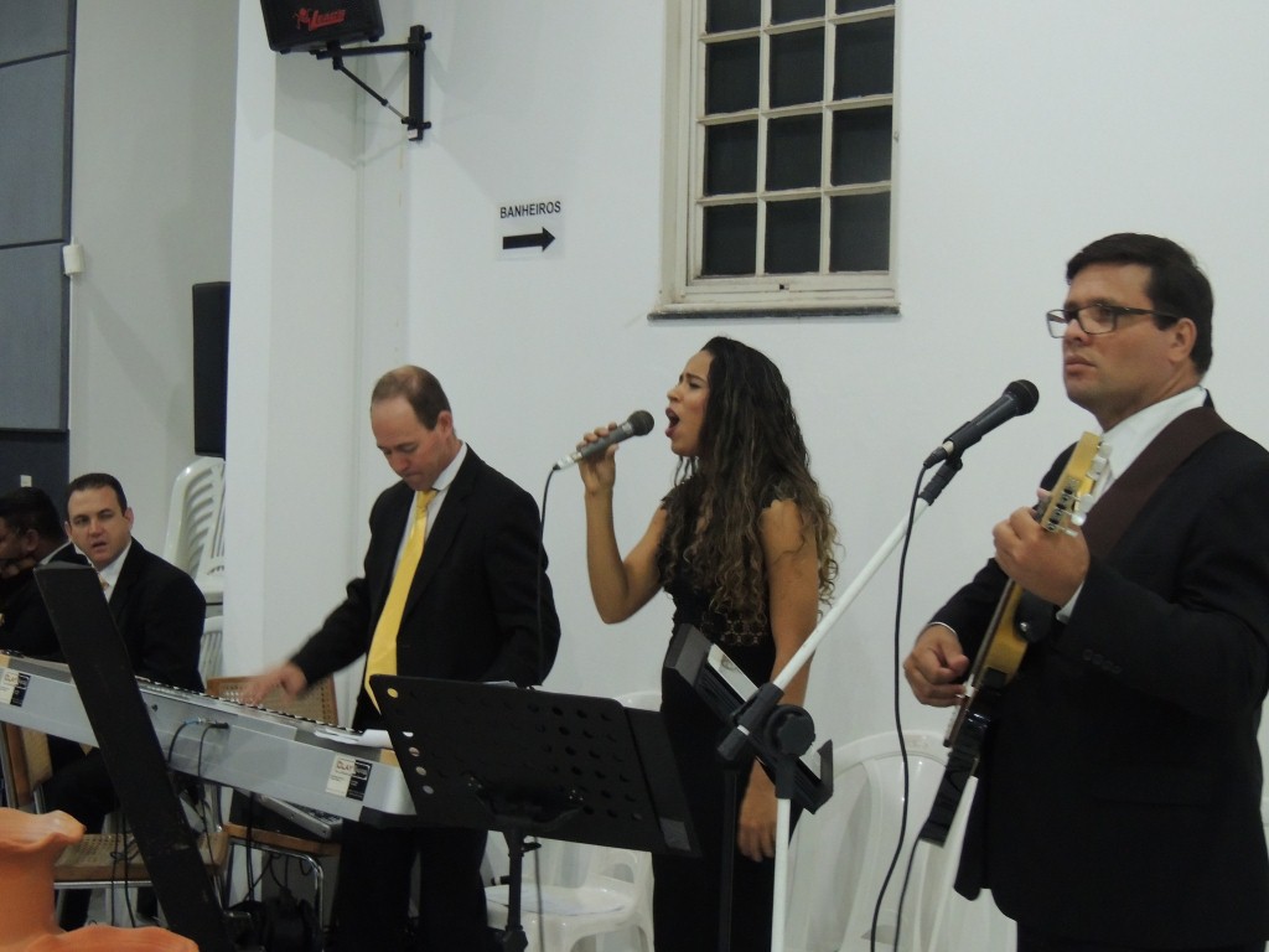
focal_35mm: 60
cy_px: 476
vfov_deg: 24.4
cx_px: 634
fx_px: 2200
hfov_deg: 32.2
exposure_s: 1/15
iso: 720
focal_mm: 10.7
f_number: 3.7
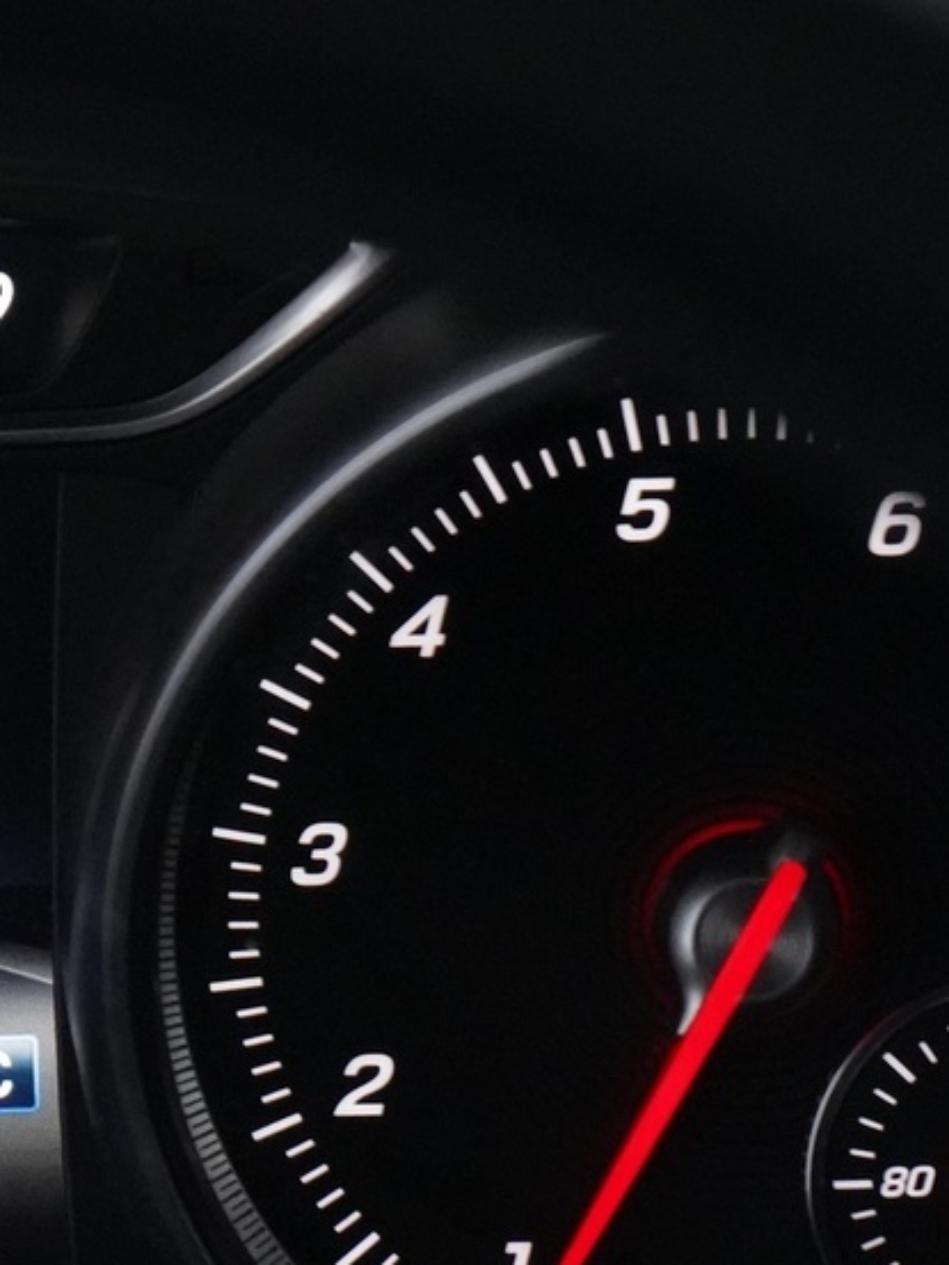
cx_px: -341
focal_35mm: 197
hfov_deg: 7.4
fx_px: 7198
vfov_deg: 10.0
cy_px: 906
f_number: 5.6
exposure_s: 1/80
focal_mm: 70
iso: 10000
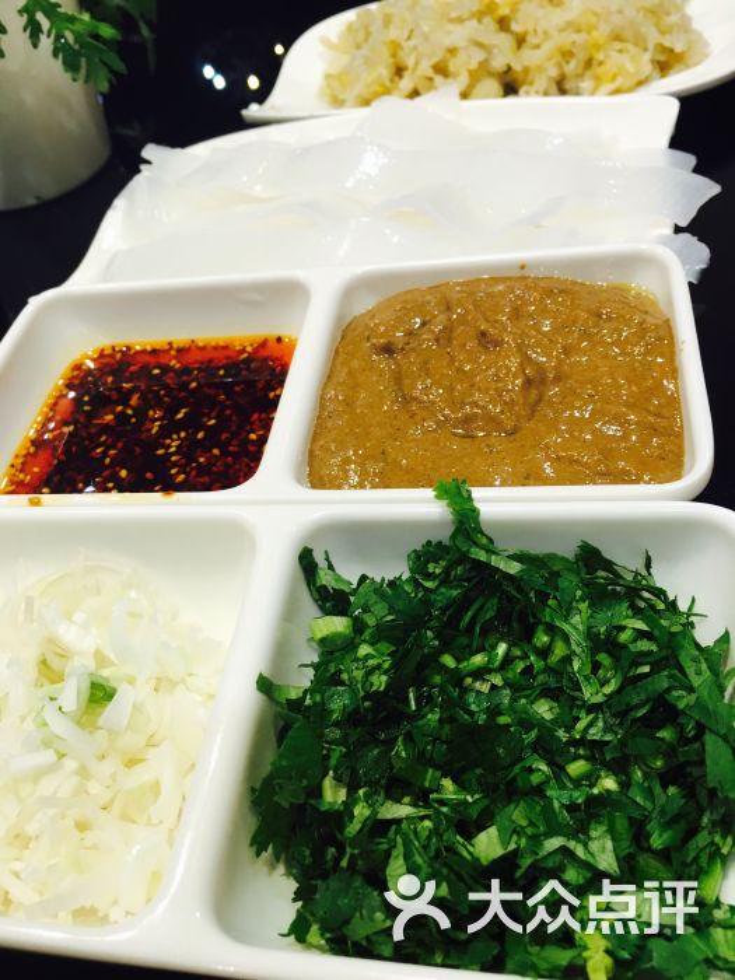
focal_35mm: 29
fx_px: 821
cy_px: 490
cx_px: 368
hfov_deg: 48.2
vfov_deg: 61.7
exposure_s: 1/17
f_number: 2.2
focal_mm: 4.15
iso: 40
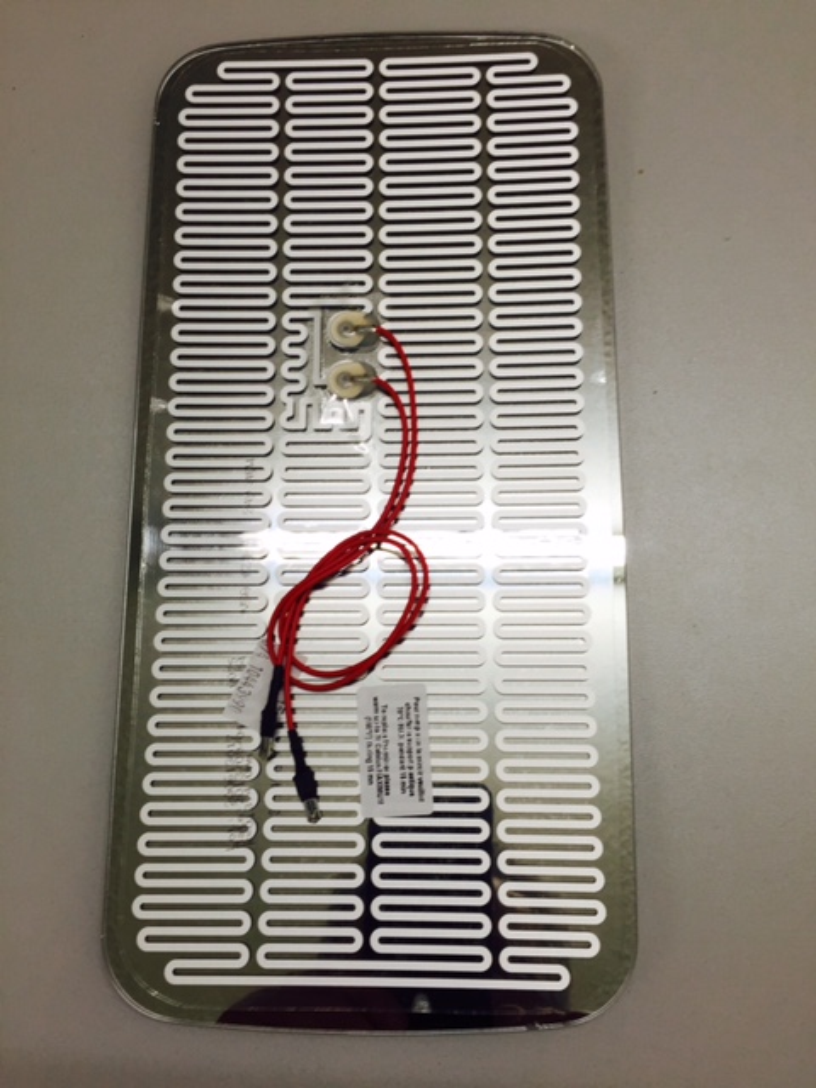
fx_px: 911
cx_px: 408
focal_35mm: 29
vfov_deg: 61.7
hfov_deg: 48.2
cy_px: 544
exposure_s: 1/50
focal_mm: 4.15
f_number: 2.2
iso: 32
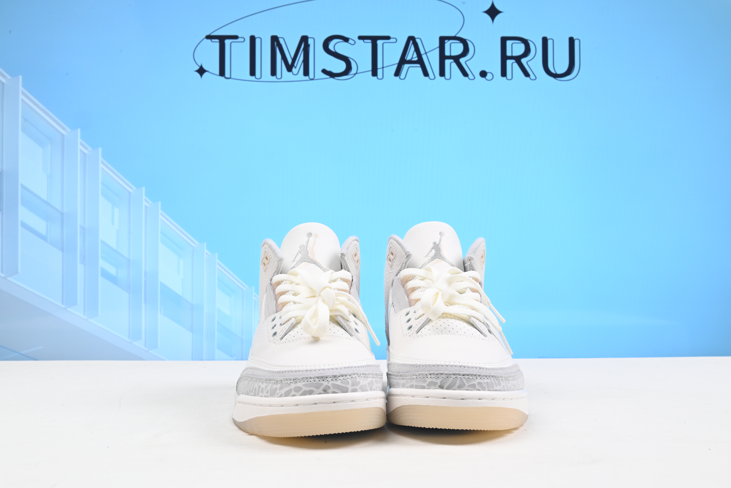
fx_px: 812
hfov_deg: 48.4
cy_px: 244
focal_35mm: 40
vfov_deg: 33.4
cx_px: 366
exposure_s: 1/2
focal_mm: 40
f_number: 16
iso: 100
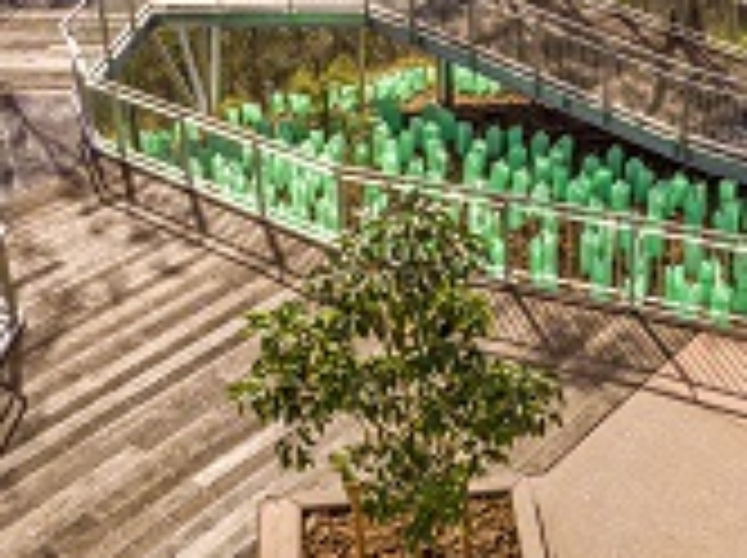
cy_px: 110
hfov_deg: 33.0
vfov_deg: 24.8
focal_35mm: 58
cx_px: 504
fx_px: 1250
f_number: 2.8
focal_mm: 4.5
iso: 100
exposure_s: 1/1250
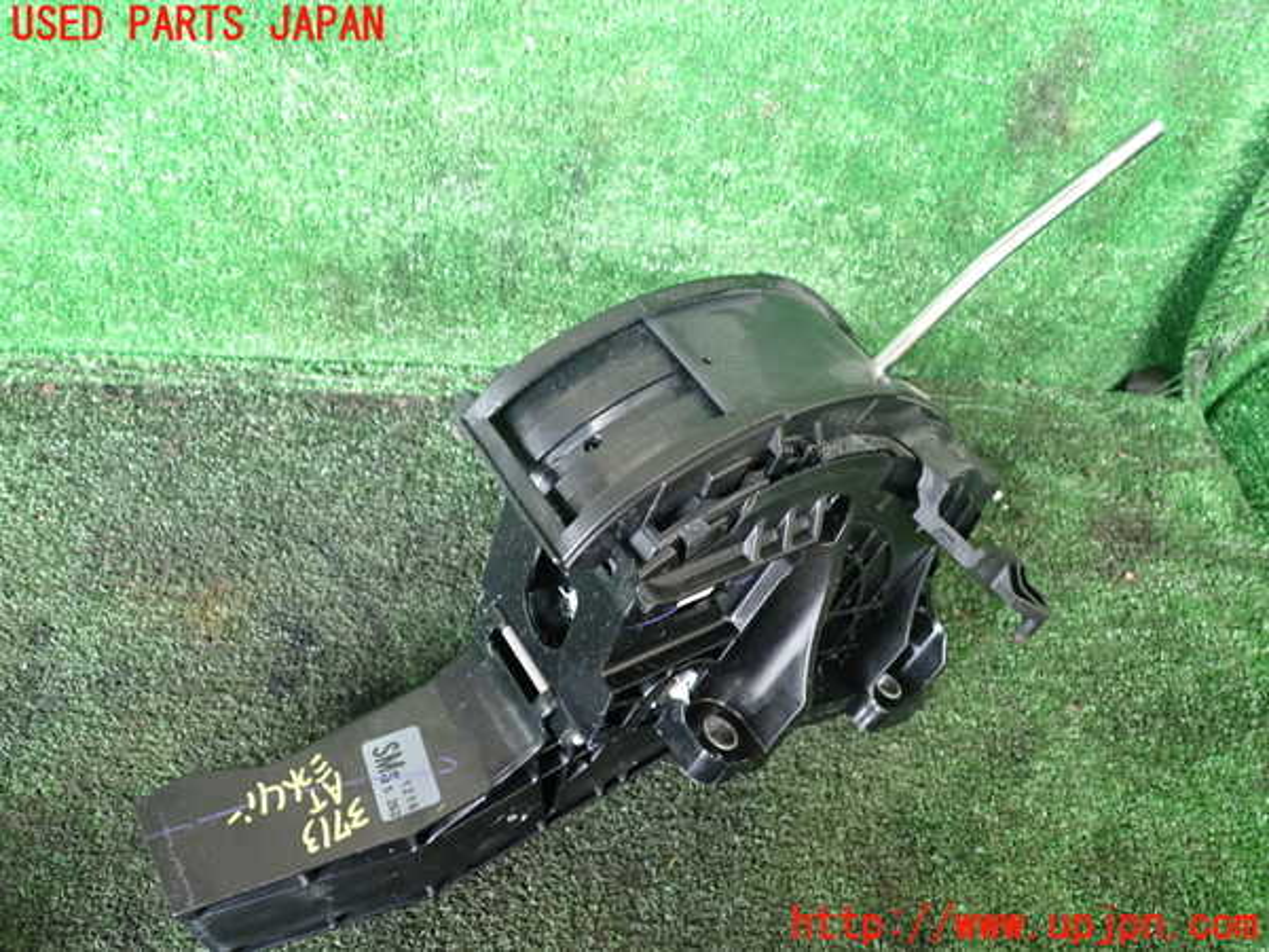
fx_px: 1100
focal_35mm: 30
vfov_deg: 46.8
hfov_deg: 60.0
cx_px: 634
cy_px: 476
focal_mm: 5.4
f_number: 2.3
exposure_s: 1/30
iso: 320
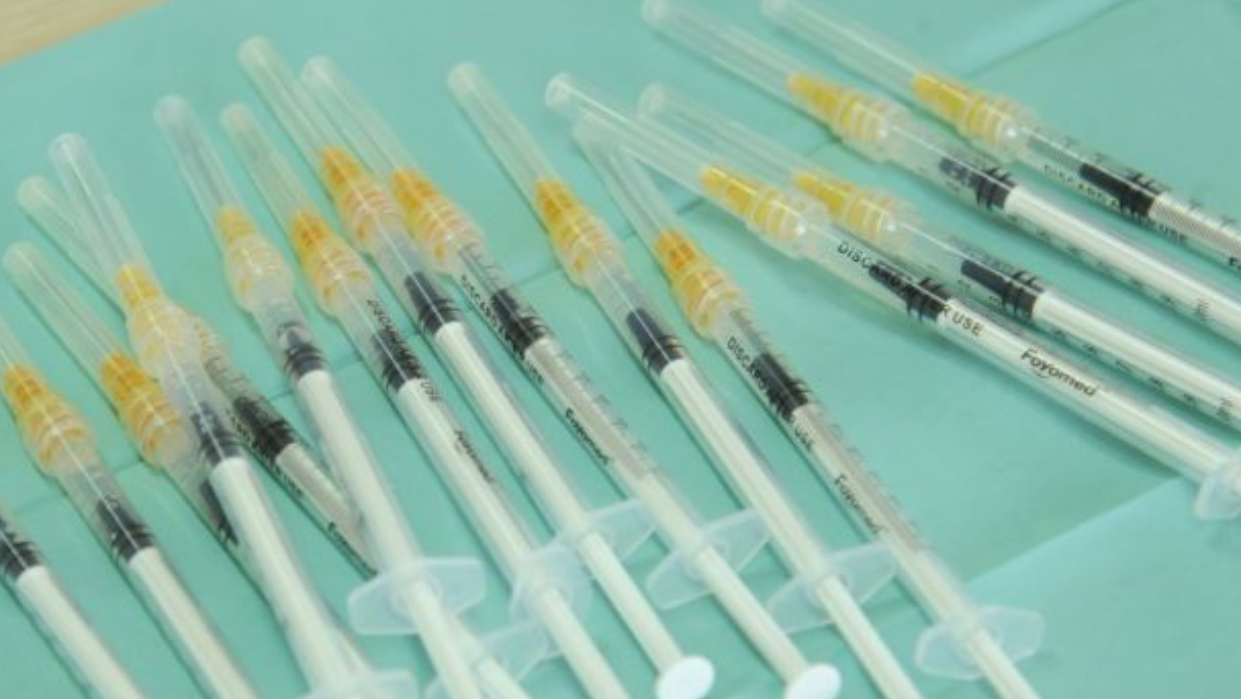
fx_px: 5234
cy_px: 427
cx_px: 562
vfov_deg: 7.6
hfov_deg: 13.5
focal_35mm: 159
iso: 2000
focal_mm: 120
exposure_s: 1/100
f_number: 7.1
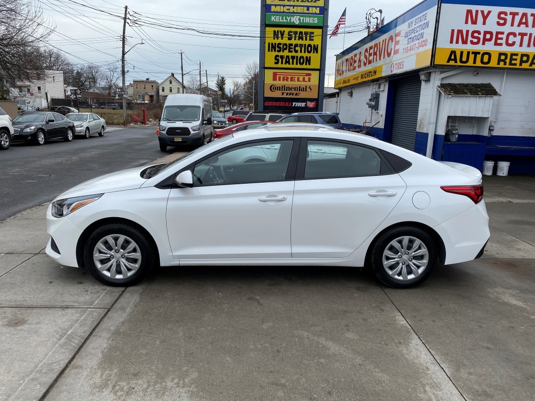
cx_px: 268
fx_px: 402
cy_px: 200
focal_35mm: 26
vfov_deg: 53.1
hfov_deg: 67.3
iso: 32
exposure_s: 1/1220
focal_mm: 4.25
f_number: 1.8
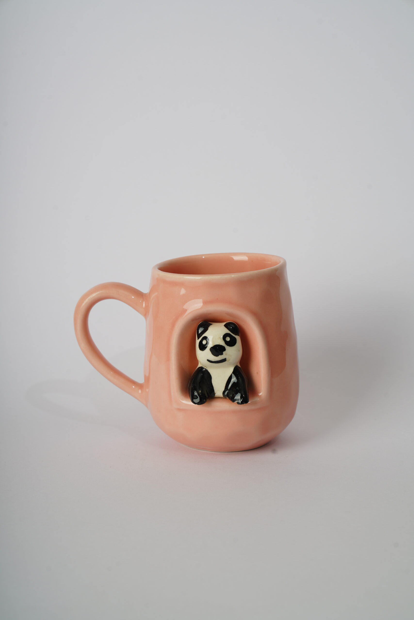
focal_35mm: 70
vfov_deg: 28.8
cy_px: 310
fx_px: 1207
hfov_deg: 19.5
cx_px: 207
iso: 100
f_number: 9
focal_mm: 70
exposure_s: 1/160
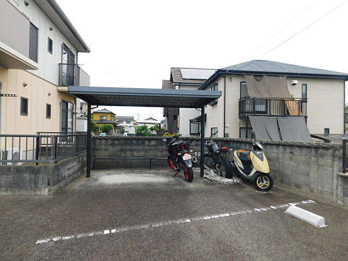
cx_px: 174
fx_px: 231
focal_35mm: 23
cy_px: 130
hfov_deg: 73.9
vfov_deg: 58.9
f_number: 3
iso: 125
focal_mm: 4
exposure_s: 1/320
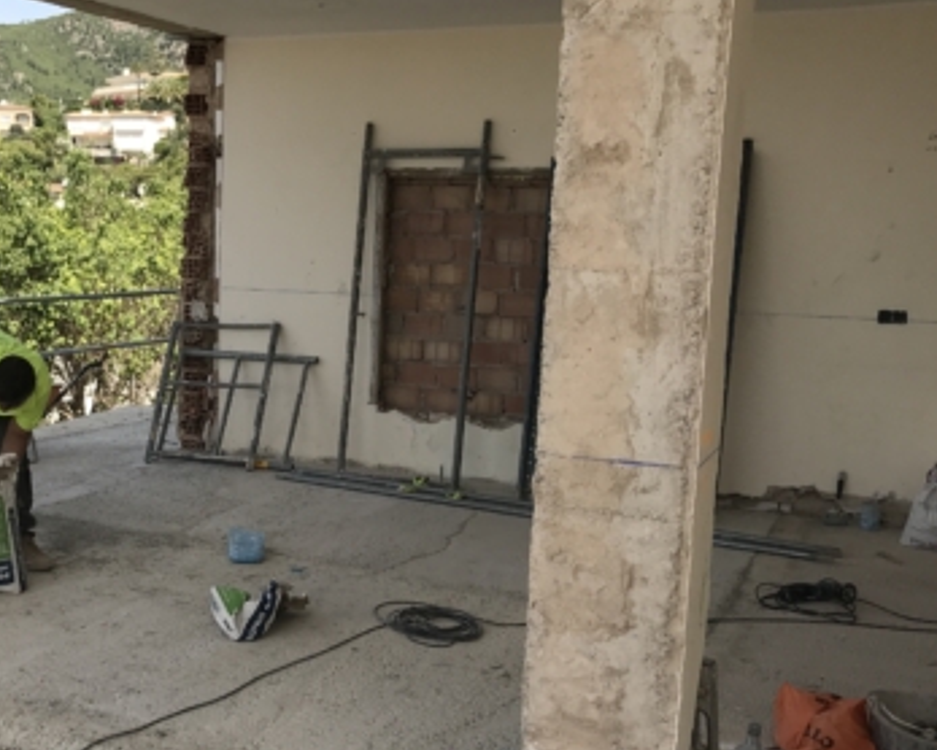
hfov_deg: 39.2
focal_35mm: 46
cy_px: 442
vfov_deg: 32.7
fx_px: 1276
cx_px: 227
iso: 20
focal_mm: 3.99
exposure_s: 1/1451
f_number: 1.8
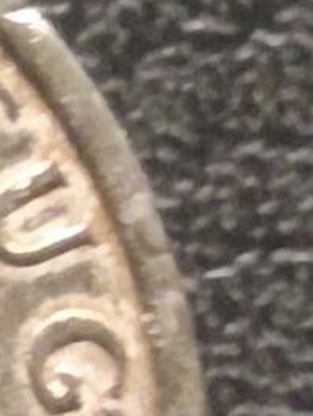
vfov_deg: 5.8
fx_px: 4068
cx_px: -416
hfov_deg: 4.3
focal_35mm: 338
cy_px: 638
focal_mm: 3.42
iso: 1000
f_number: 2.2
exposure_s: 1/25
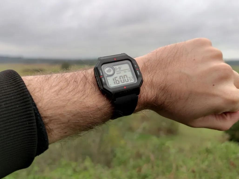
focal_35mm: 28
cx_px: 128
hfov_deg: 63.4
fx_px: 193
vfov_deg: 49.7
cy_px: 82
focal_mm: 6.72
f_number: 1.69
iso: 66
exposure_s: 1/100
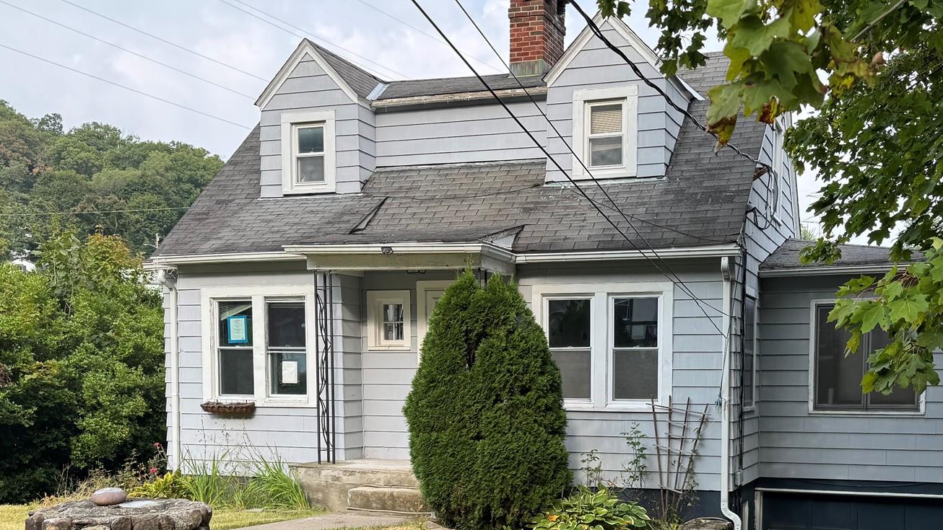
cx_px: 583
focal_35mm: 41
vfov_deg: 28.3
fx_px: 1025
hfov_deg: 49.0
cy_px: 441
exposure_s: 1/1010
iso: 80
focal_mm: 6.76
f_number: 1.78
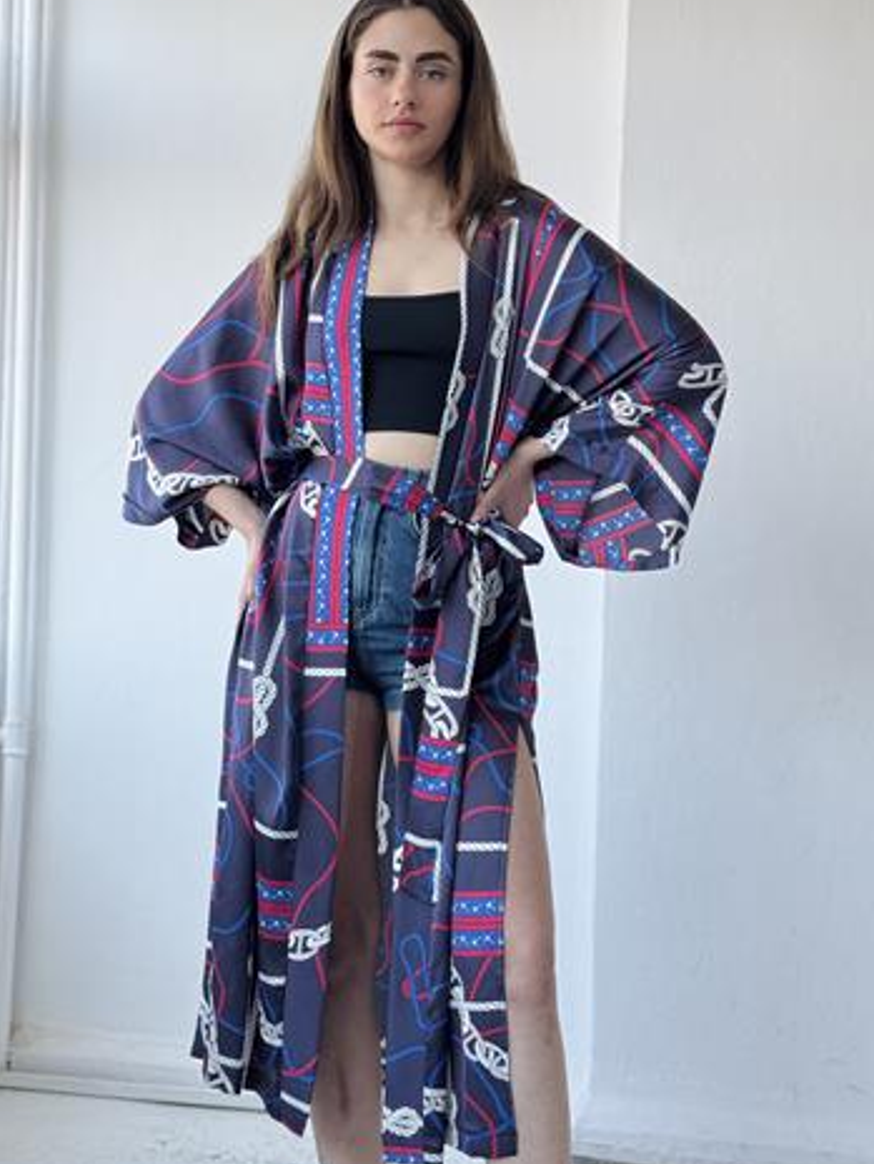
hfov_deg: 26.6
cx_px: 456
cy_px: 547
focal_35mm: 55
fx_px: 1851
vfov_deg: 34.9
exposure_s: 1/179
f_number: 1.78
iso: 50
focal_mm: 6.76
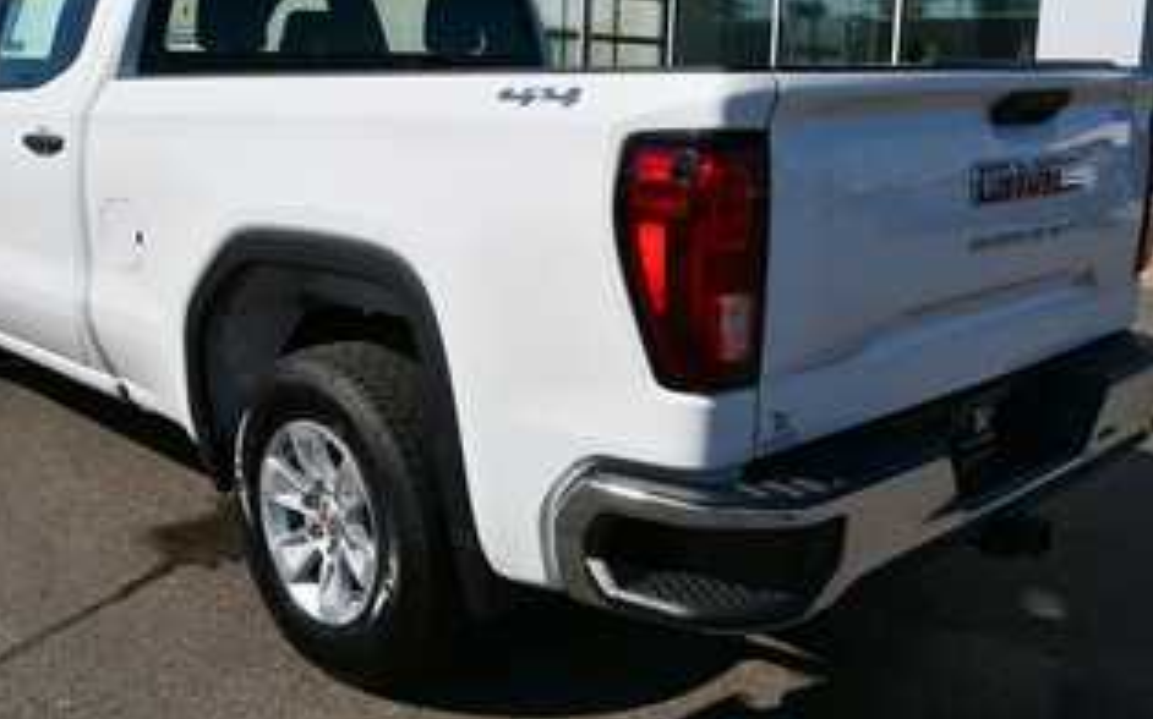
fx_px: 1225
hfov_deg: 50.2
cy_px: 277
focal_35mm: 39
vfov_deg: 32.6
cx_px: 481
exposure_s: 1/400
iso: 100
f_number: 10
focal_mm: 20
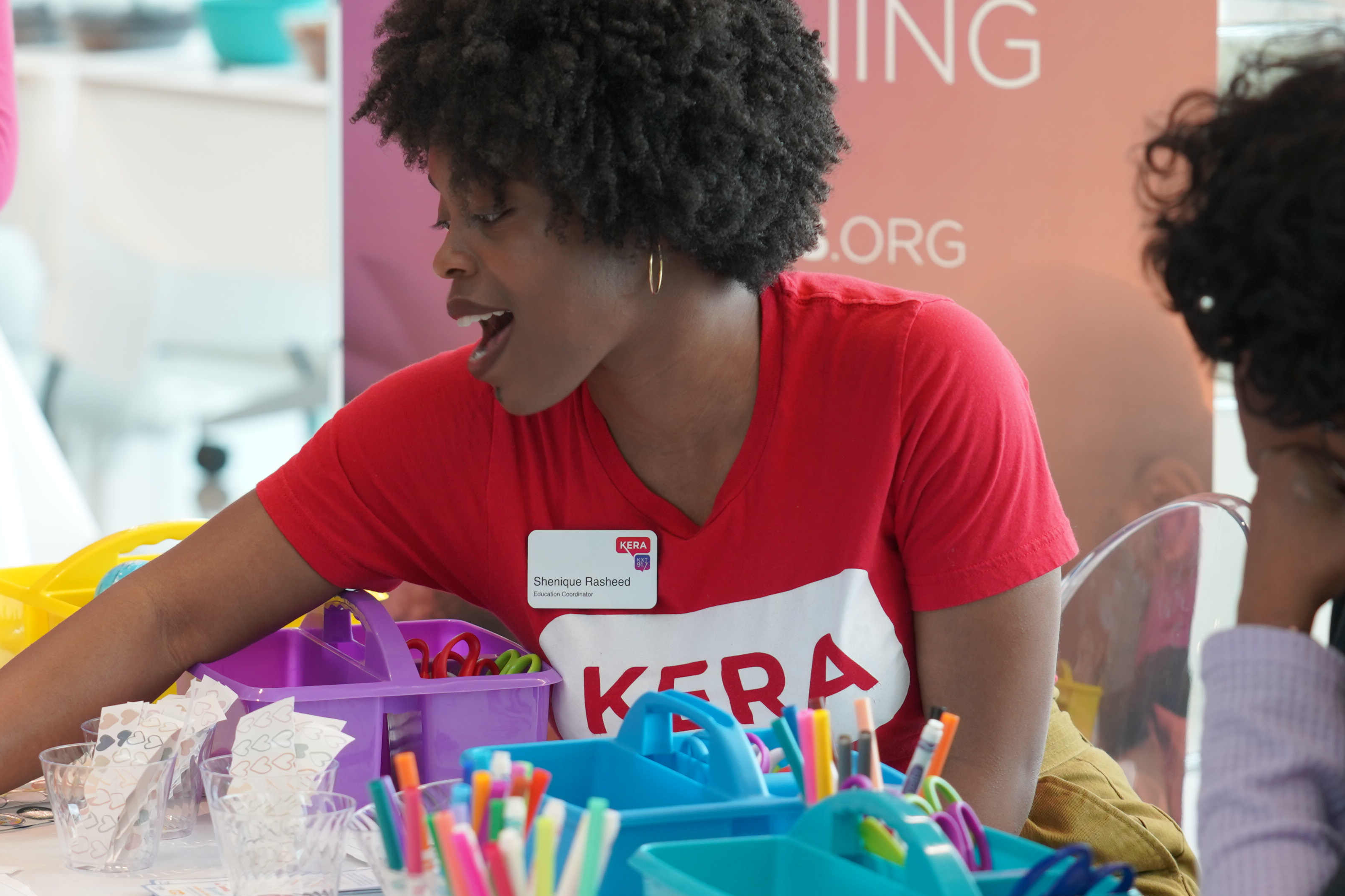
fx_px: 5977
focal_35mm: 160
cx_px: 346
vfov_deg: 8.6
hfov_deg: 12.8
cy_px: 540
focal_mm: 85
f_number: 3.5
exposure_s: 1/125
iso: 640
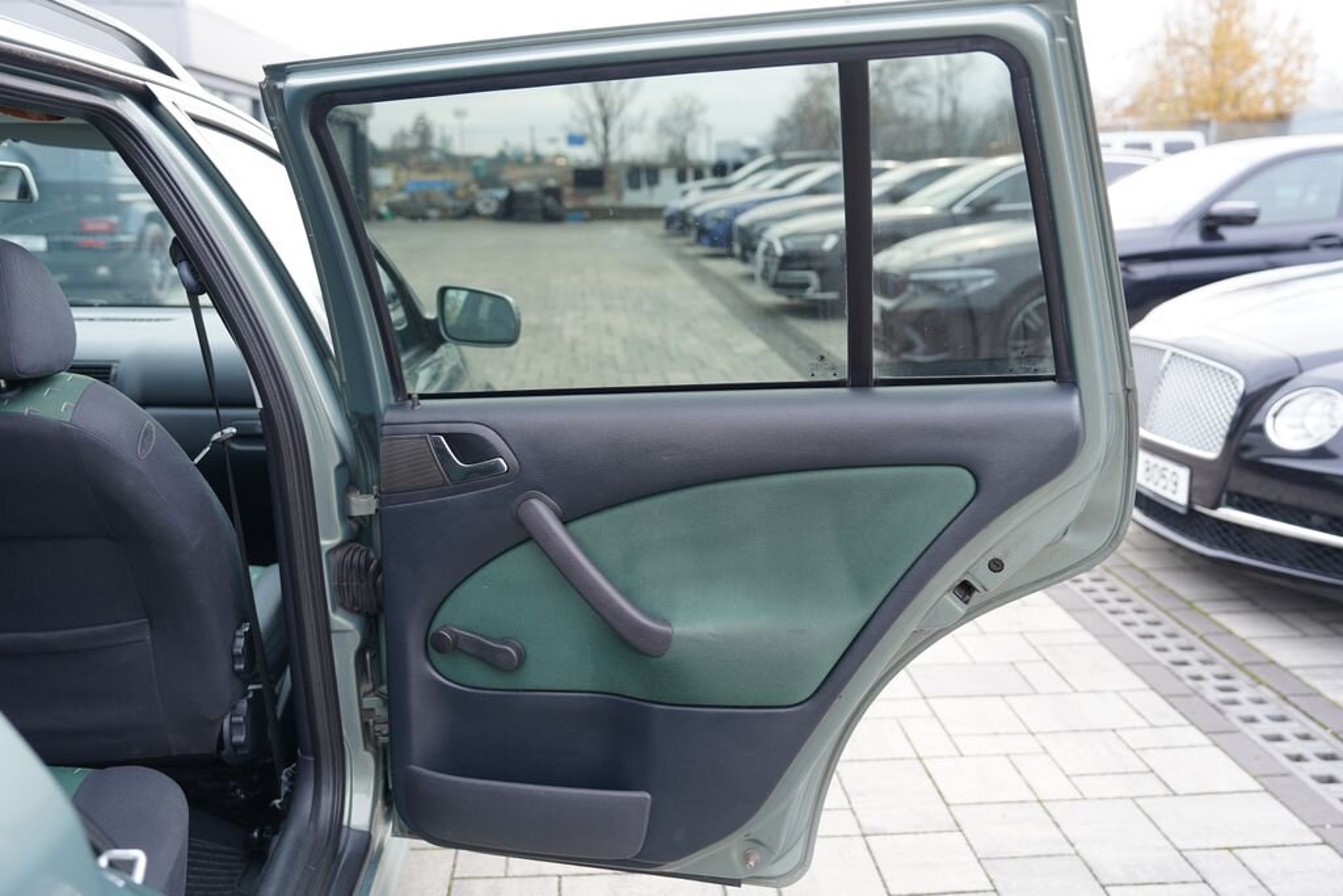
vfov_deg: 42.3
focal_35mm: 31
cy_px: 448
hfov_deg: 60.3
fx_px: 1157
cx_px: 672
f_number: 3.5
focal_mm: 31
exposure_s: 1/60
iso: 100
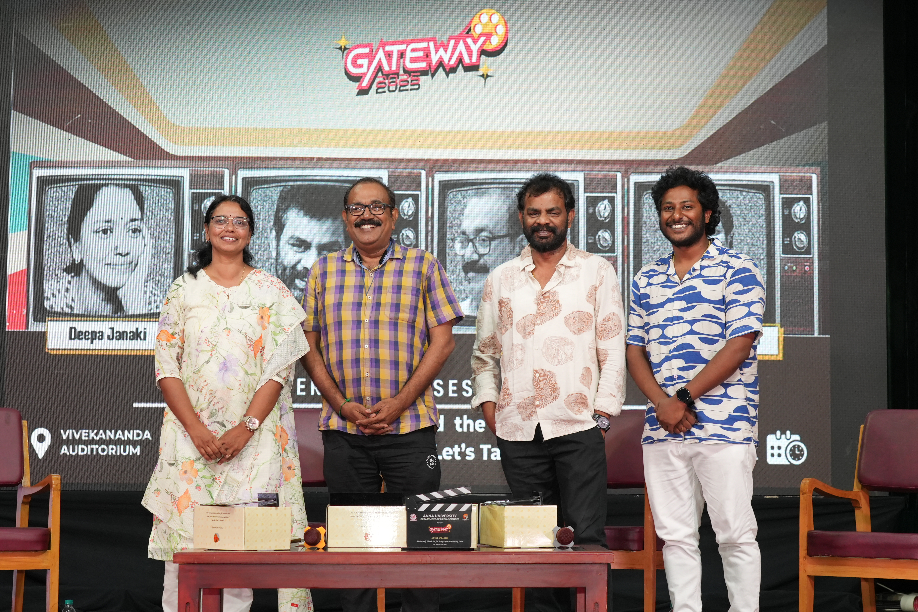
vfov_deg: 17.9
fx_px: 1938
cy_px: 306
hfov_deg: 26.7
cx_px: 459
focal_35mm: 76
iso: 800
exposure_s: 1/100
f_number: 5.6
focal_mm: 51
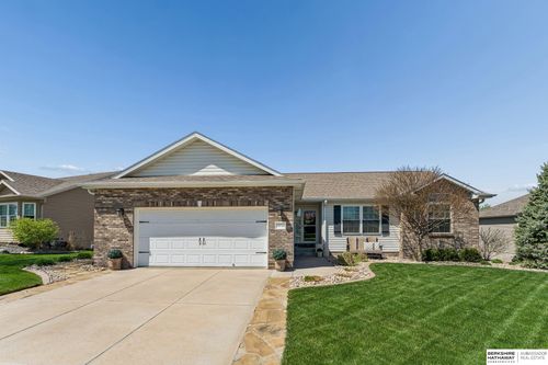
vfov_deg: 81.2
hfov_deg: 104.3
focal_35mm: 14
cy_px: 182
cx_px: 274
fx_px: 213
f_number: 8
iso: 200
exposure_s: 1/1250
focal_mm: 14
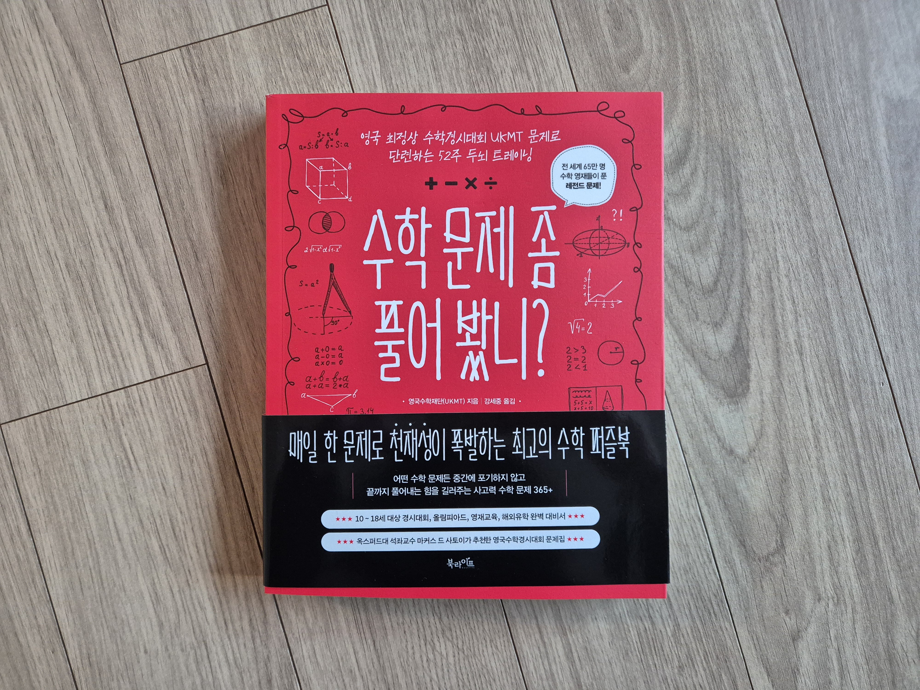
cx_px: 460
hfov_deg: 73.9
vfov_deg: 58.9
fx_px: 611
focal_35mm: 23
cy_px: 345
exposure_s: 1/120
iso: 800
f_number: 1.8
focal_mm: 5.4
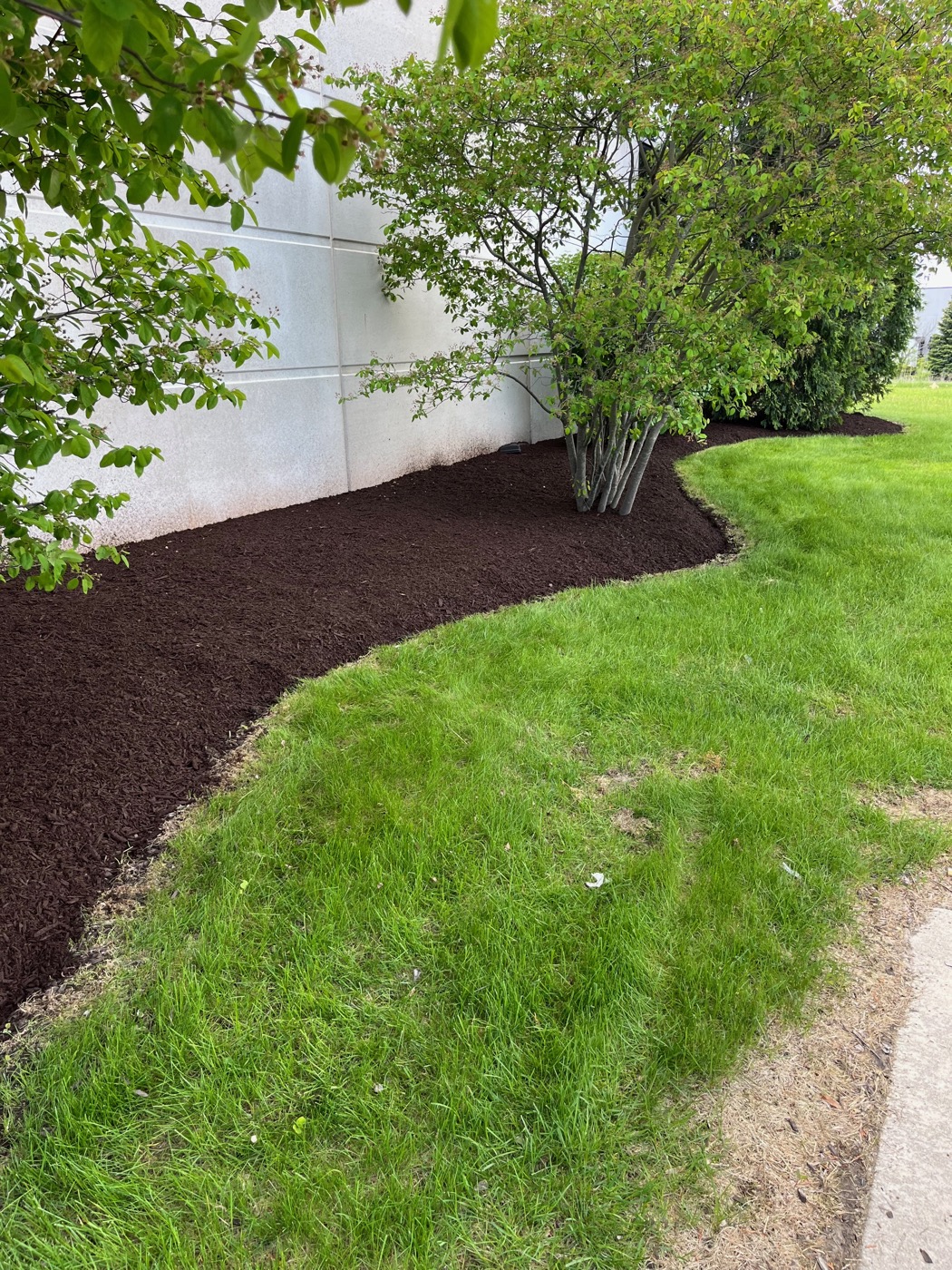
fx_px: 953
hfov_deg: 53.1
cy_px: 635
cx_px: 476
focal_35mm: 26
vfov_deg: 67.3
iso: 40
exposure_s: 1/257
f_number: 1.6
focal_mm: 5.1
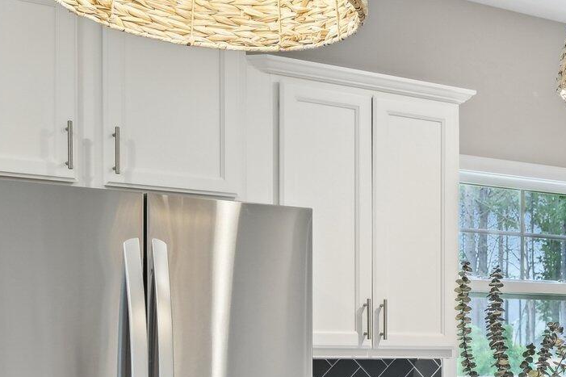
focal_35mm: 73
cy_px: 356
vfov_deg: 18.3
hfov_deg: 24.9
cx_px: 687
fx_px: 1147
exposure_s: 1/10
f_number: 8
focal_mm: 25
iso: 400
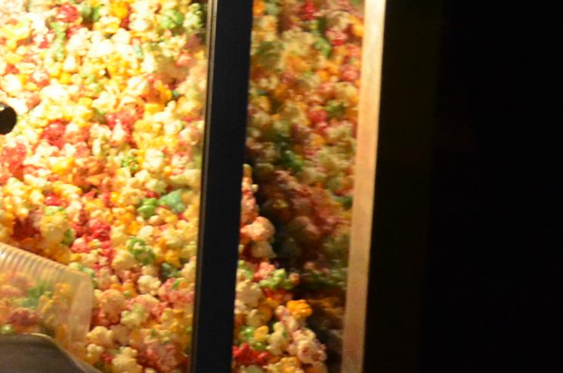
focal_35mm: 167
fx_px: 2602
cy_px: -219
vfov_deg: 8.0
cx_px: -711
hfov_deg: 10.8
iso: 1250
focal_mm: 21
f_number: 3.8
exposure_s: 1/30
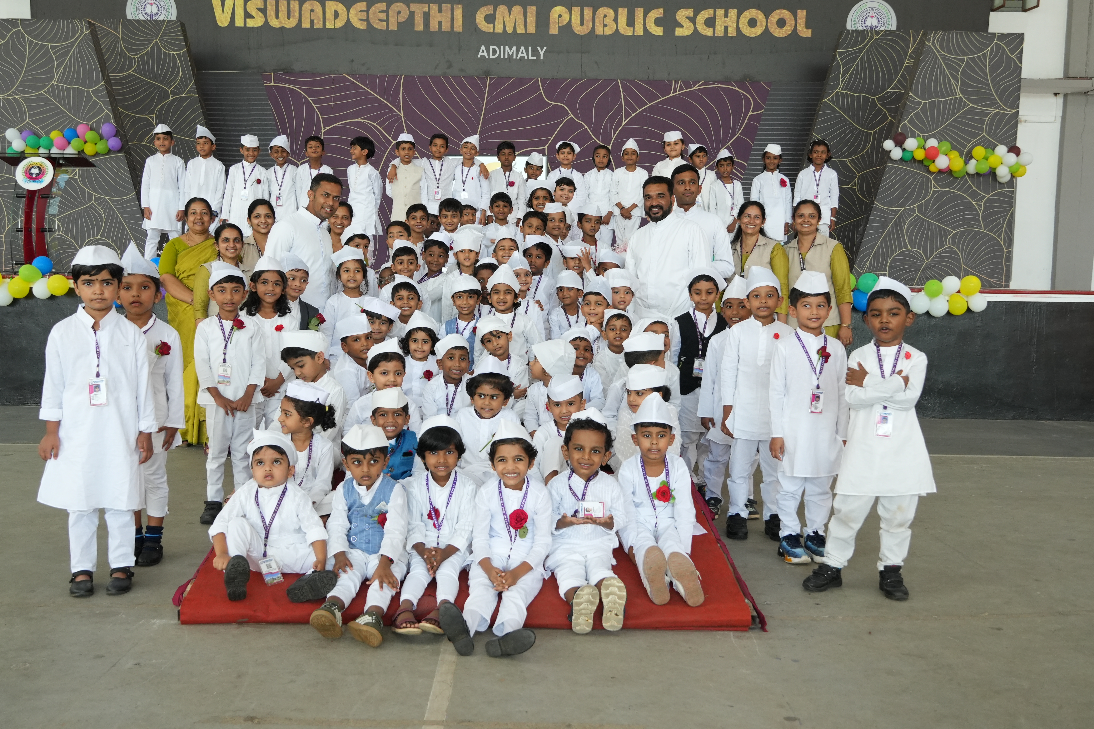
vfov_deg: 35.4
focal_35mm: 38
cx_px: 536
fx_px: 1141
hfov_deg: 51.2
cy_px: 395
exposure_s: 1/125
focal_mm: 23
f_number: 5
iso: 1000
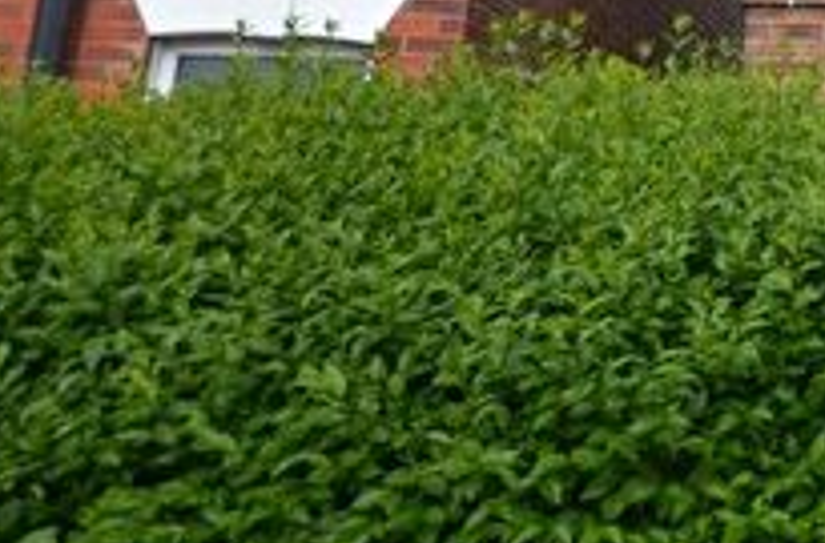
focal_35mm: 67
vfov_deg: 19.4
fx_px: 1523
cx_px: 1284
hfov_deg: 23.4
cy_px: -46
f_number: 8
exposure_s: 1/250
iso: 180
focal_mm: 13
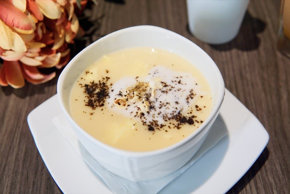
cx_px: 145
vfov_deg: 29.9
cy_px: 97
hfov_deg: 43.6
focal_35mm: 45
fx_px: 363
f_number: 4
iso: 160
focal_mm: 30
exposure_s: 1/60
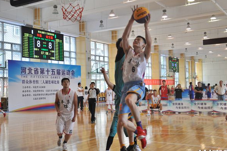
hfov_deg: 43.1
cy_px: 80
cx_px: 111
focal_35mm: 46
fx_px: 287
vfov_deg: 29.4
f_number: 4
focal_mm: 25
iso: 1600
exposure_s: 1/500
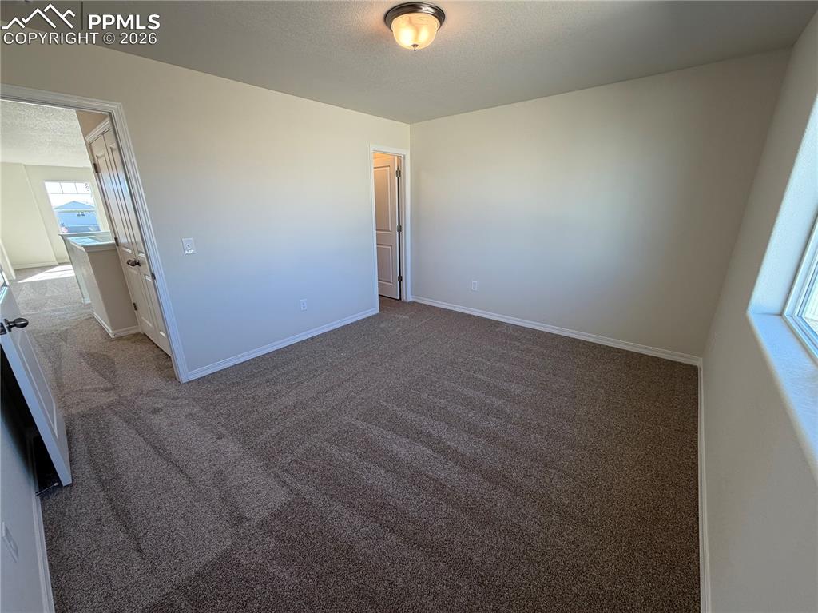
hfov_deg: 102.1
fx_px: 331
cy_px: 306
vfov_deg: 85.6
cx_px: 409
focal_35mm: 14
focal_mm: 2.22
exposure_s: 1/120
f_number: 2.2
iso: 100
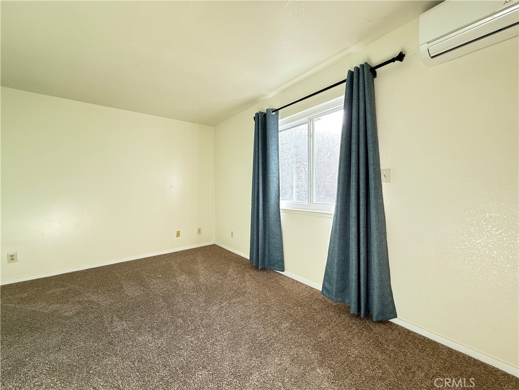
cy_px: 195
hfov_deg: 102.1
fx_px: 210
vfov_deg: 85.7
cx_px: 260
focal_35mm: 14
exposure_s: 1/99
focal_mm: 2.22
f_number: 2.2
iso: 200
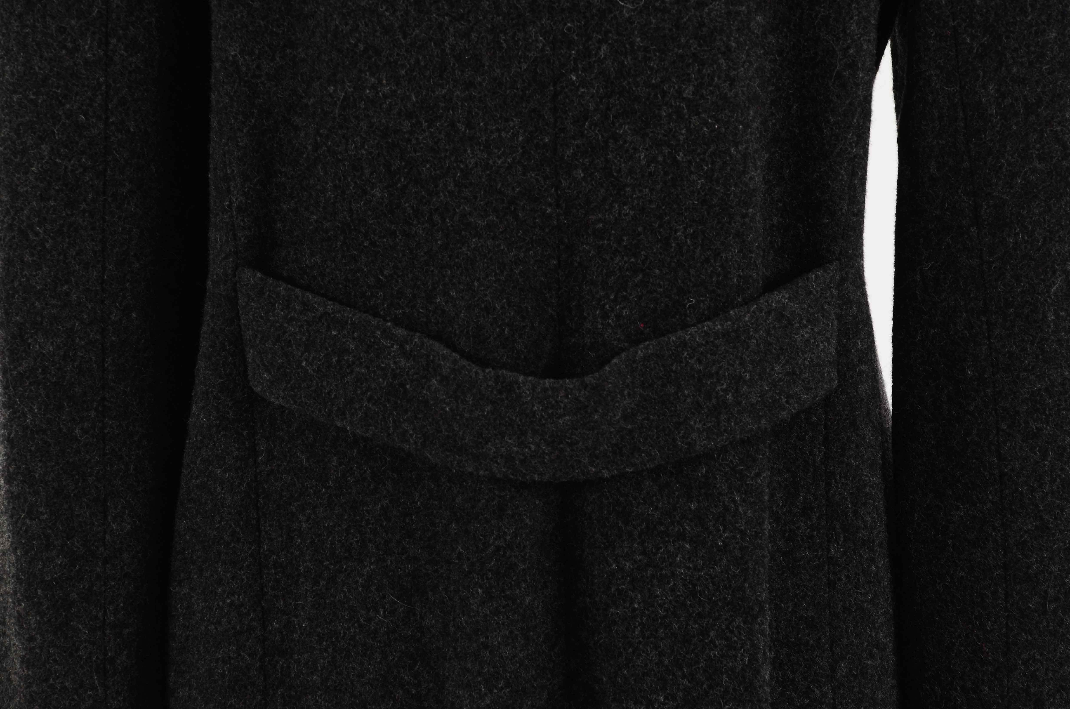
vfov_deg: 8.7
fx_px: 4672
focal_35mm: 158
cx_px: 535
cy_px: 354
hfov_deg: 13.1
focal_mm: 105
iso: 160
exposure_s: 1/80
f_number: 8
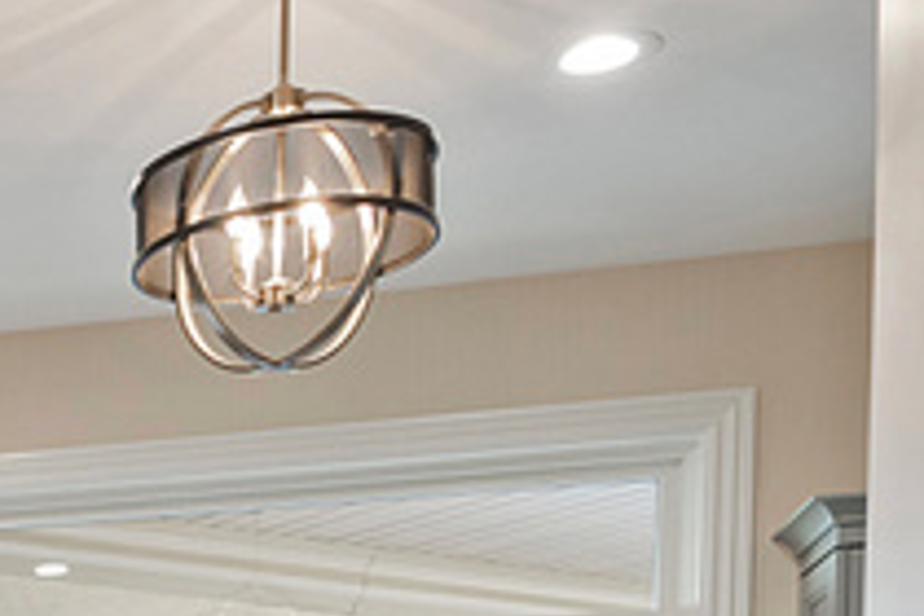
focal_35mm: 78
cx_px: -686
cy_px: 1076
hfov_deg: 19.9
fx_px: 2002
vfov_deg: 15.3
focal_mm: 16
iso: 1000
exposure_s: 1/25
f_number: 6.3
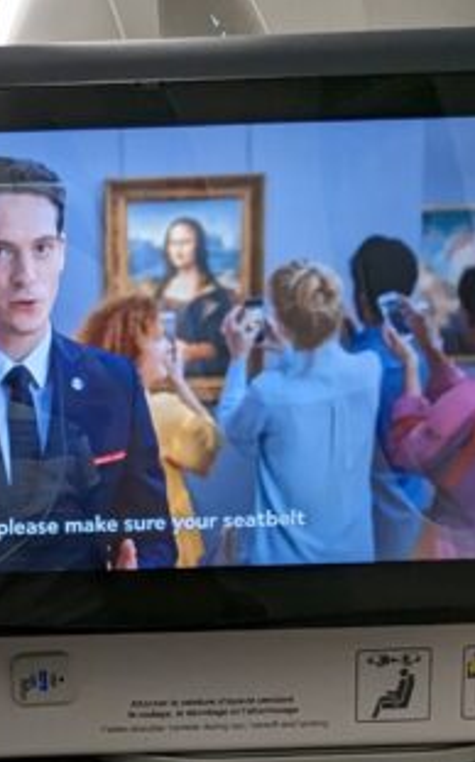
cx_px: -108
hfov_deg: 21.3
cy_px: 528
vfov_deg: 35.8
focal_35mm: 56
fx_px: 1162
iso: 148
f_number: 2.2
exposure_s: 1/54.2
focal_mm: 2.35
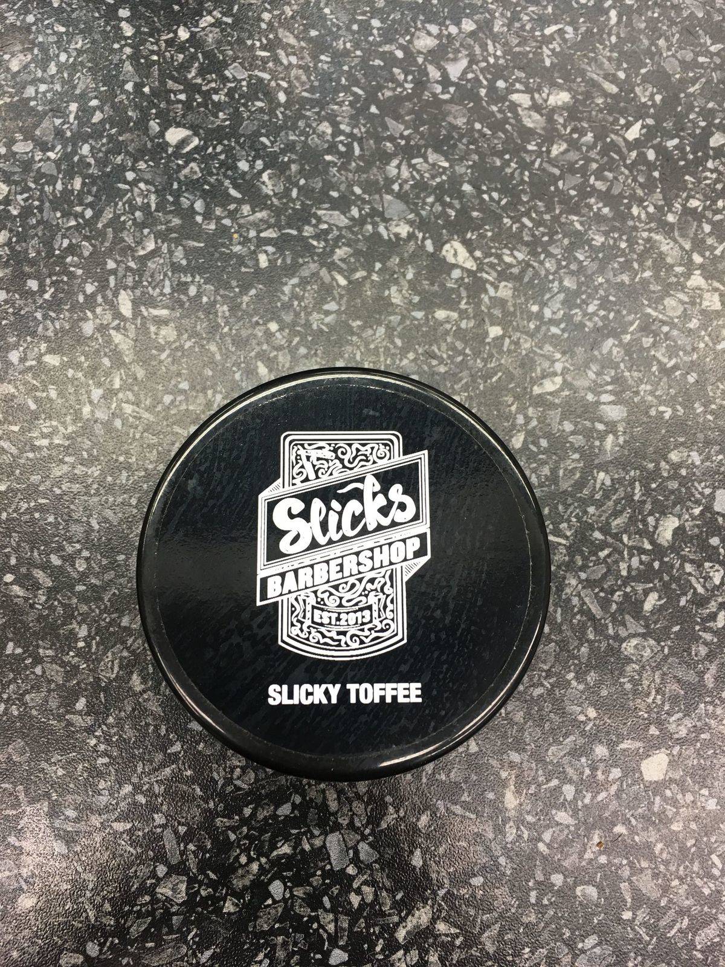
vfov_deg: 61.7
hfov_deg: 48.2
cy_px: 484
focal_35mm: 29
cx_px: 362
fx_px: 810
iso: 32
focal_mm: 4.15
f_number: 2.2
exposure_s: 1/33
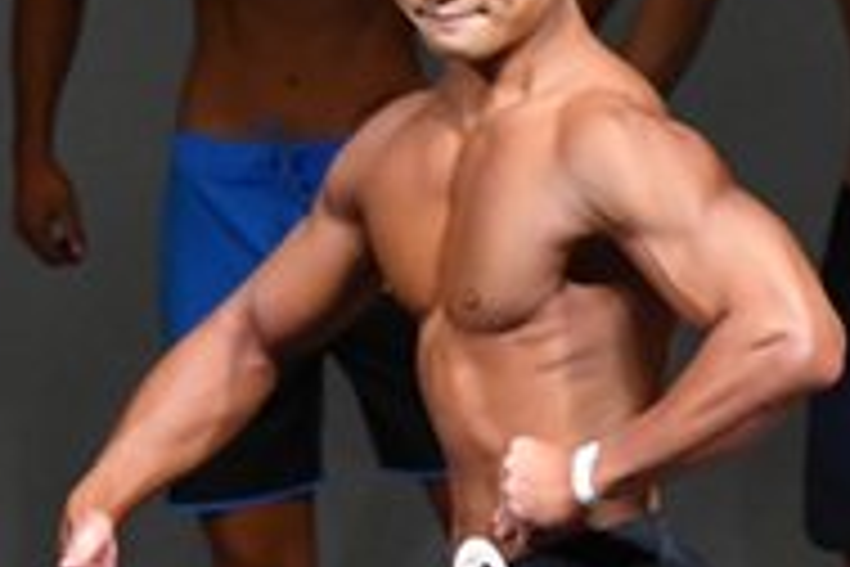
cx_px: 515
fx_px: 29039
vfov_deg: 1.1
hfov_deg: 1.7
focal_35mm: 1230
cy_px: 657
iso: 4000
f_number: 5.6
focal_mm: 200
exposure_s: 1/400
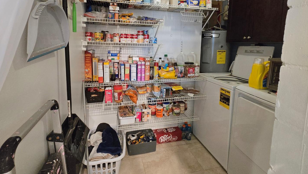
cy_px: 56
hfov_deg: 99.3
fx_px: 131
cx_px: 149
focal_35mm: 16
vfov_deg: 65.1
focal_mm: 2.2
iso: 1250
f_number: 2.2
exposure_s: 1/40
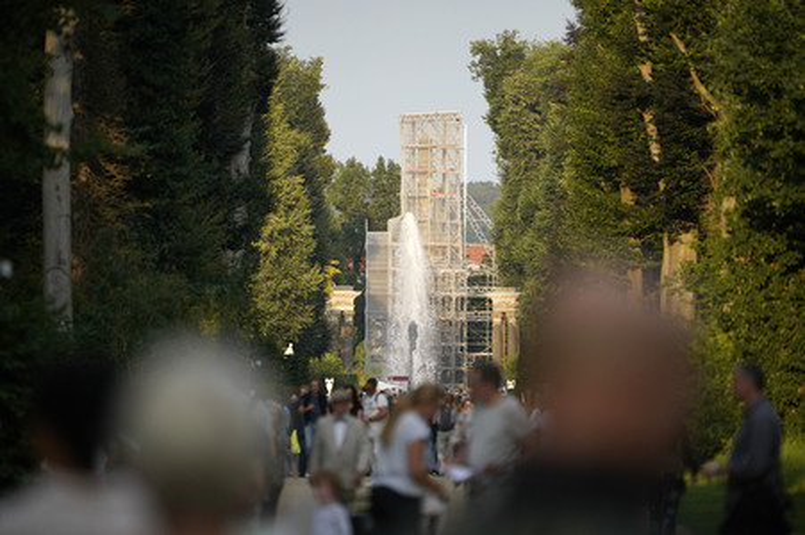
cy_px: 268
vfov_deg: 2.3
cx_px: 402
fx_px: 13406
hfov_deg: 3.4
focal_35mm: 600
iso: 1250
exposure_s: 1/2000
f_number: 6.3
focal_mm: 600
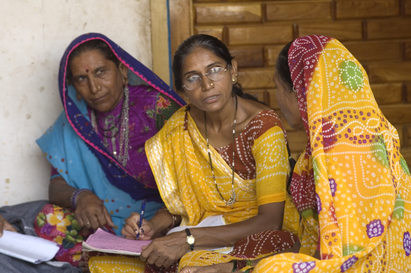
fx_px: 1797
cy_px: 136
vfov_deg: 8.7
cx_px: 206
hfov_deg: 13.1
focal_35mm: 158
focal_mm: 105
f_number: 4
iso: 400
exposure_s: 1/100
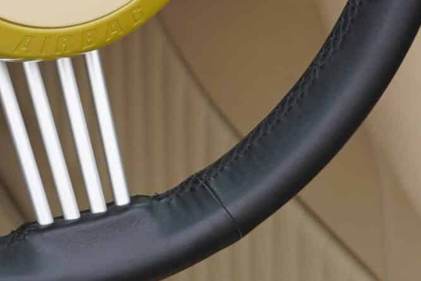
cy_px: -190
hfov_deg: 10.8
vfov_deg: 7.1
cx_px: 20
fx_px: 2211
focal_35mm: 189
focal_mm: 33
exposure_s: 1/160
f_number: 4
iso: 160
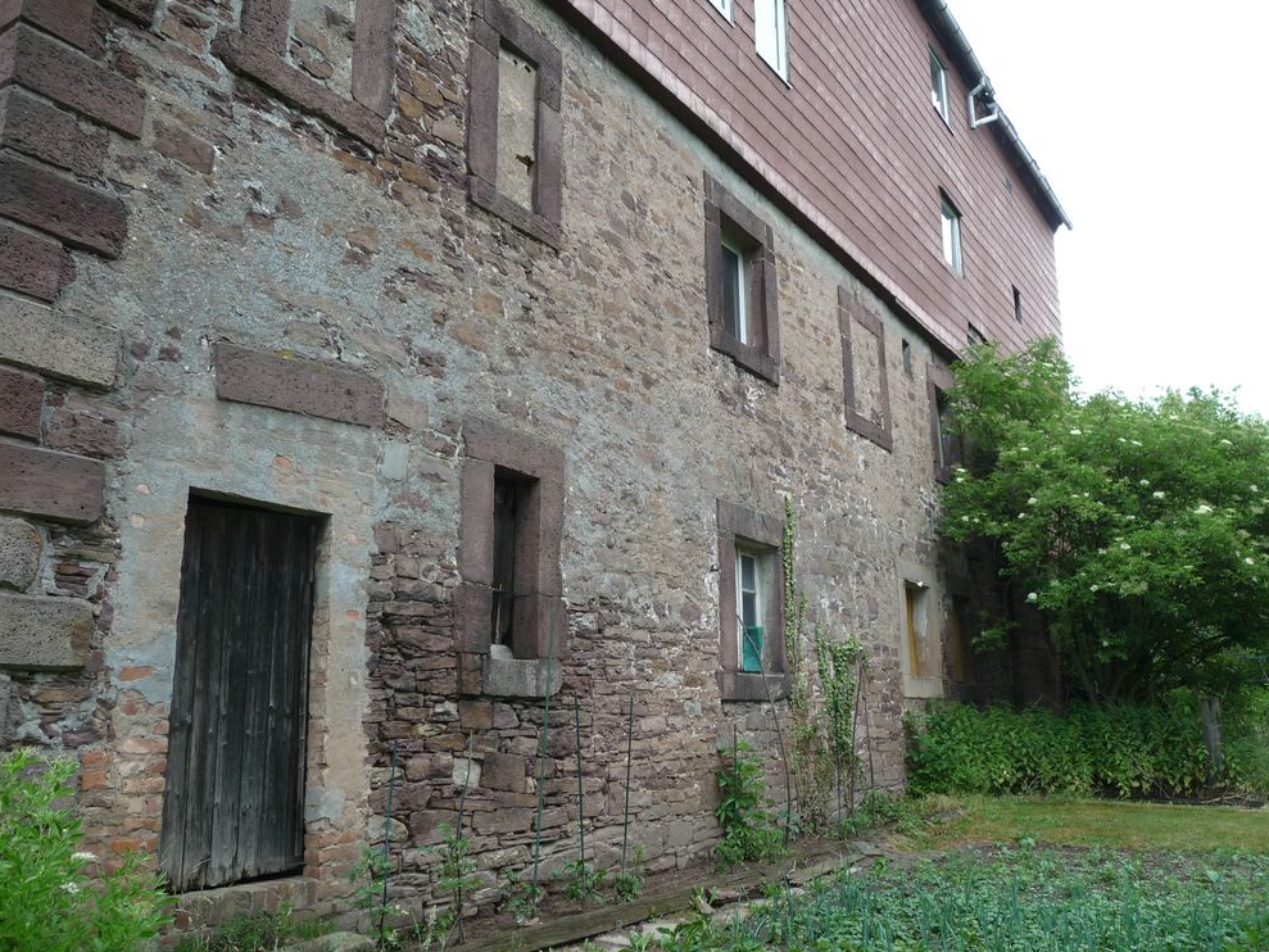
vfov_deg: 48.2
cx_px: 653
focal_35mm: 29
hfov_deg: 61.6
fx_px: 1063
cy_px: 467
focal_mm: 4.7
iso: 100
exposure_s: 1/60
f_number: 3.3
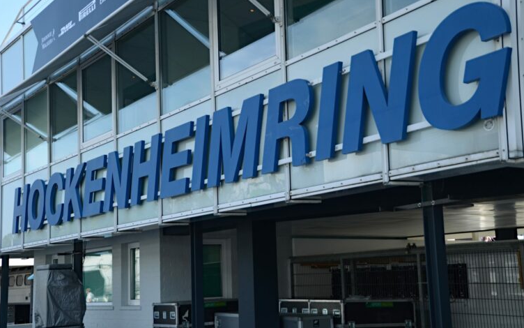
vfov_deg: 23.7
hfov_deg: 37.2
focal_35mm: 55
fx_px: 779
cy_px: 176
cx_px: 259
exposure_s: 1/1000
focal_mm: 35
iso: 400
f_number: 4.5
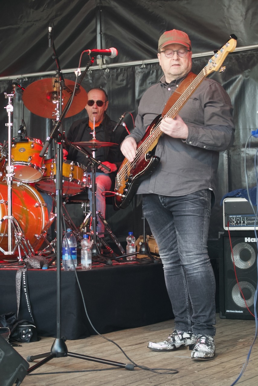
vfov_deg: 25.7
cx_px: 129
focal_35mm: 79
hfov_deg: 17.3
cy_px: 193
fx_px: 849
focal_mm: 28.91
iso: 800
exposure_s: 1/250
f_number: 3.5
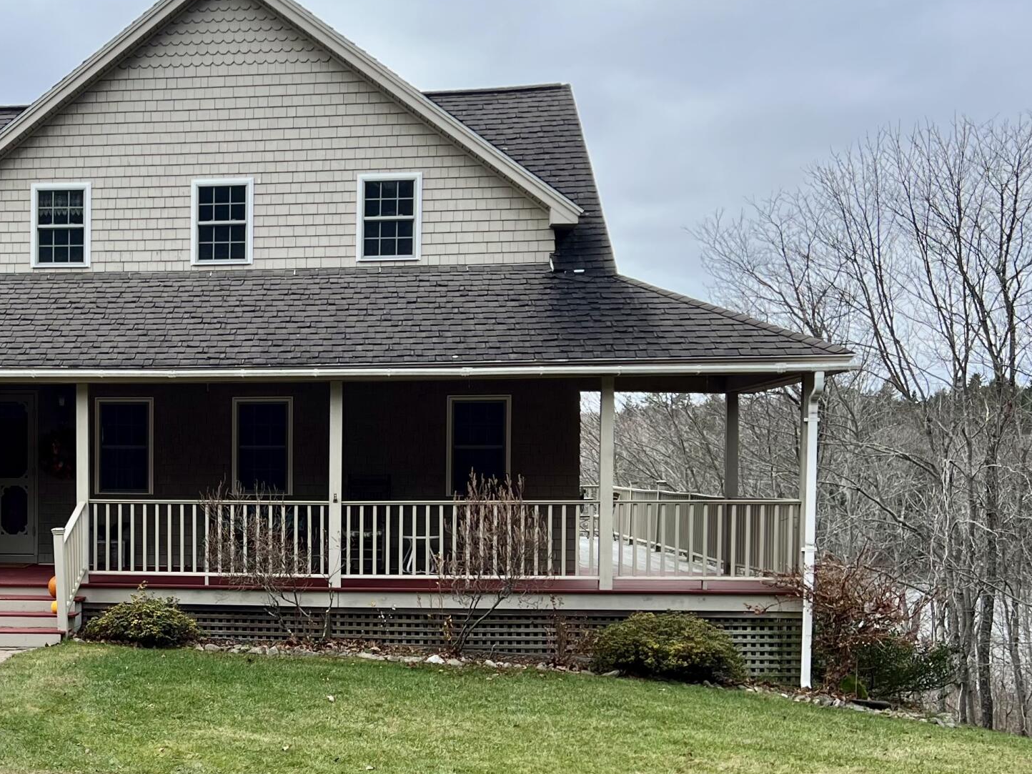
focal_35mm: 54
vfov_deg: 26.9
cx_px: 94
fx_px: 1610
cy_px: 485
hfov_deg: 33.6
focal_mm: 5.7
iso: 50
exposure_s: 1/709
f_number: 1.5
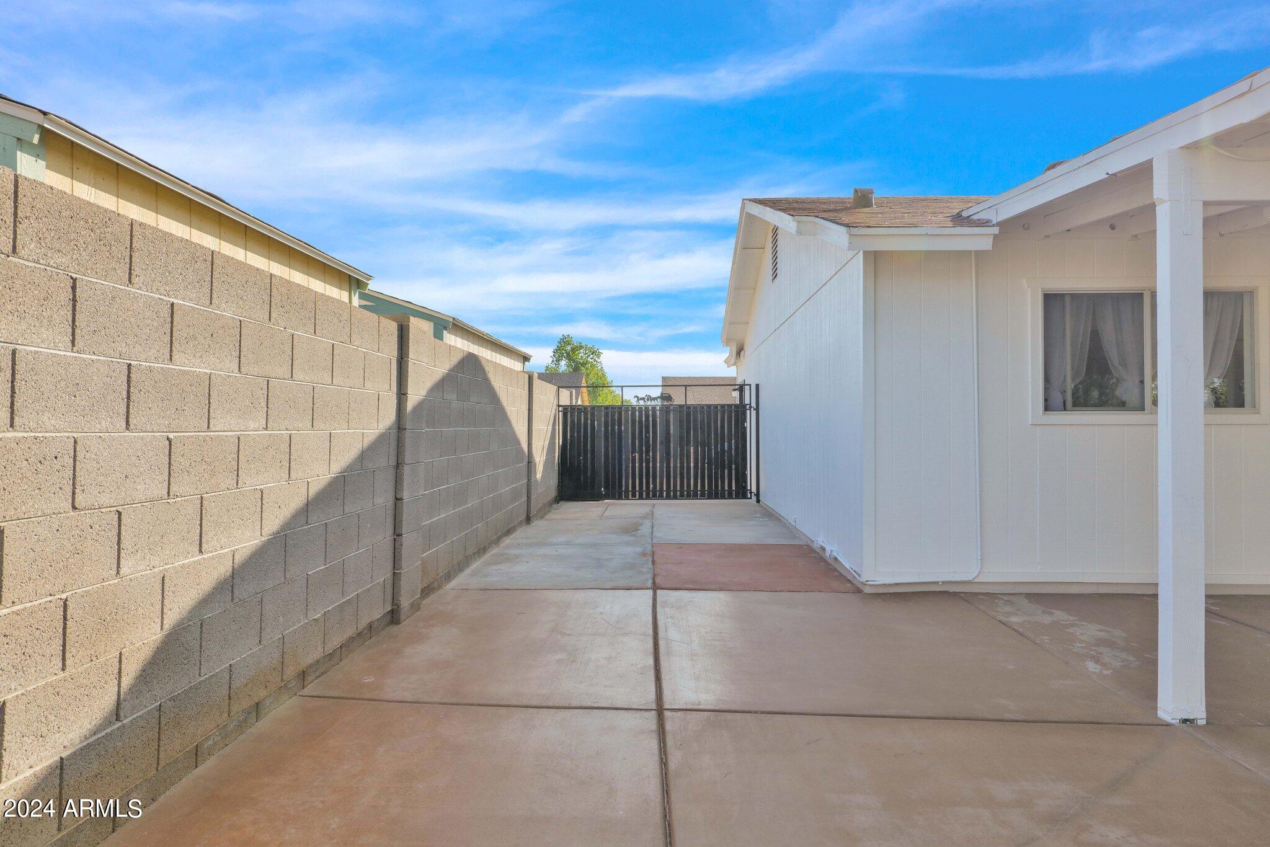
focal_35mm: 22
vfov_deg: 57.2
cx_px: 635
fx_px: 776
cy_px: 424
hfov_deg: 78.6
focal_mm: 22
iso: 500
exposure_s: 1/500
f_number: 9
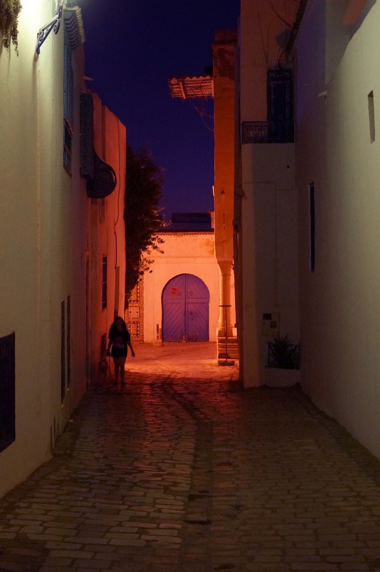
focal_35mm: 61
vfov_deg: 32.9
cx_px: 144
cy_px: 241
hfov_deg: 22.2
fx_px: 968
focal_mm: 30
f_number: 5
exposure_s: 1/10
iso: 1600
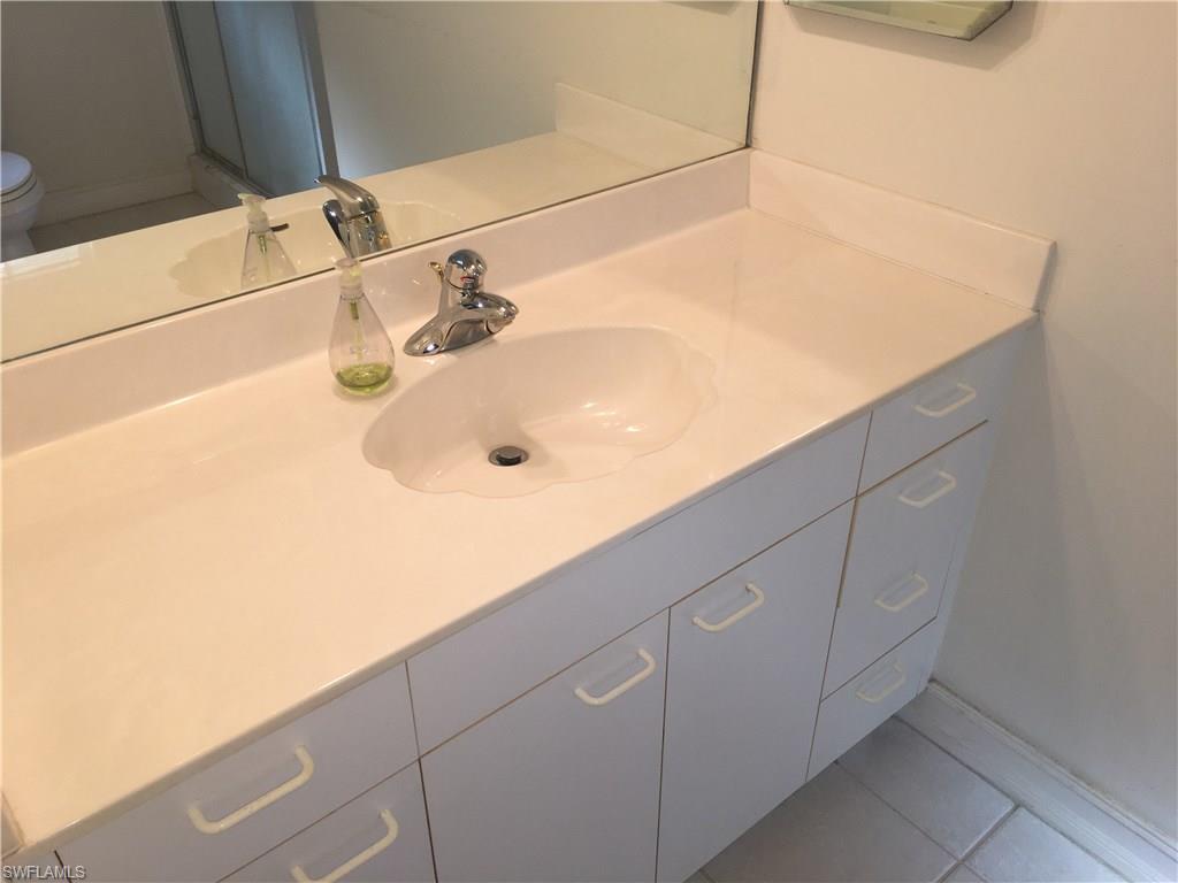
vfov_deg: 48.2
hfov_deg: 61.7
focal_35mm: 29
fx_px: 987
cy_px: 442
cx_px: 589
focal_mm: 4.15
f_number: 2.2
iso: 25
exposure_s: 1/30
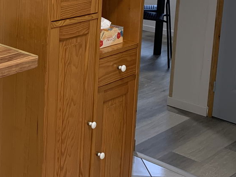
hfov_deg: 24.4
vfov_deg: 19.0
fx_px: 511
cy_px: -3
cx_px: -18
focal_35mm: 75
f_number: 1.8
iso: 80
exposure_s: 1/50
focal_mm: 4.25
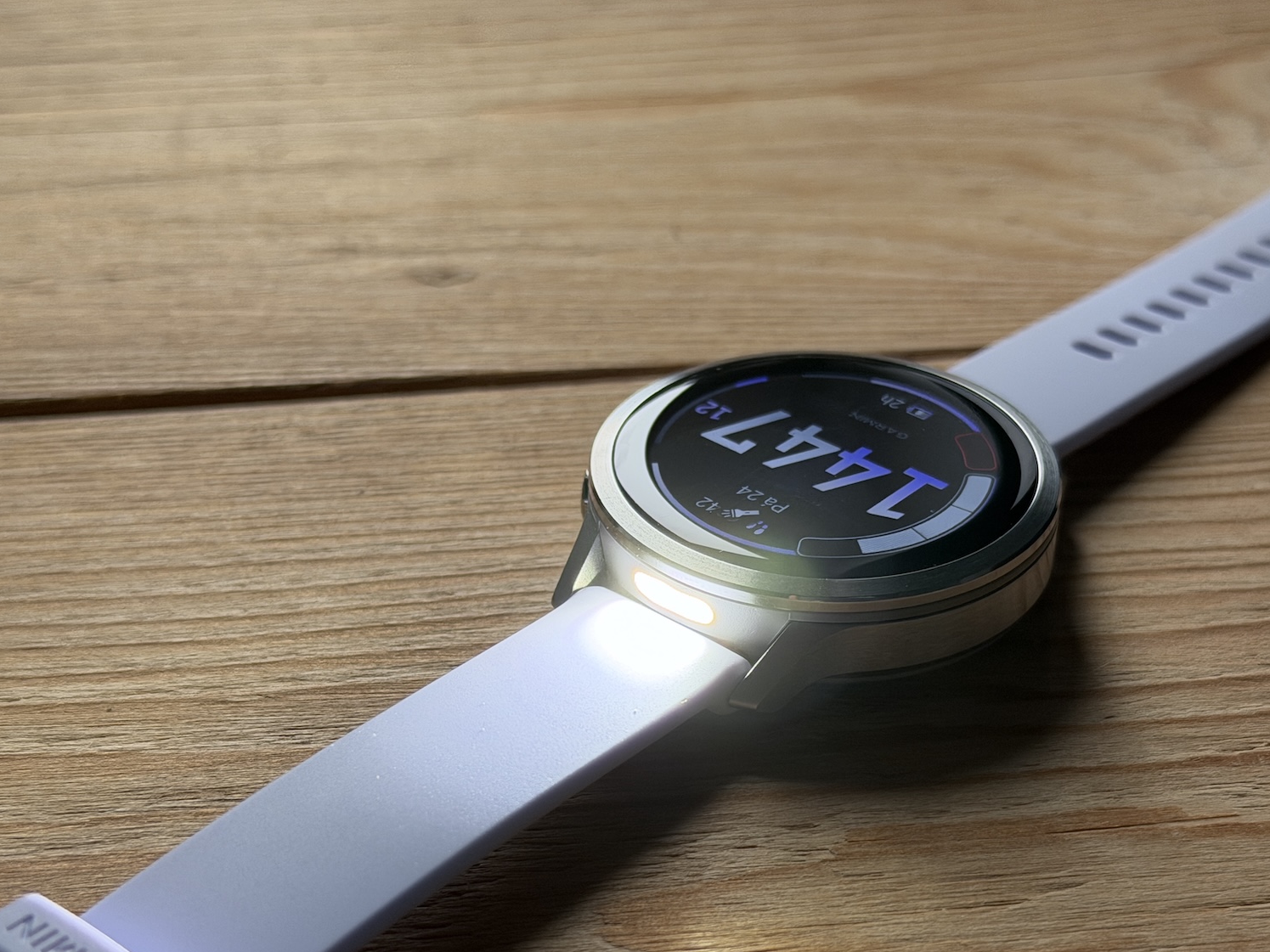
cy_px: 597
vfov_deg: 24.0
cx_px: 694
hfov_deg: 31.7
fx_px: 2238
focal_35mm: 61
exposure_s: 1/74
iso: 100
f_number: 1.78
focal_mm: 6.76
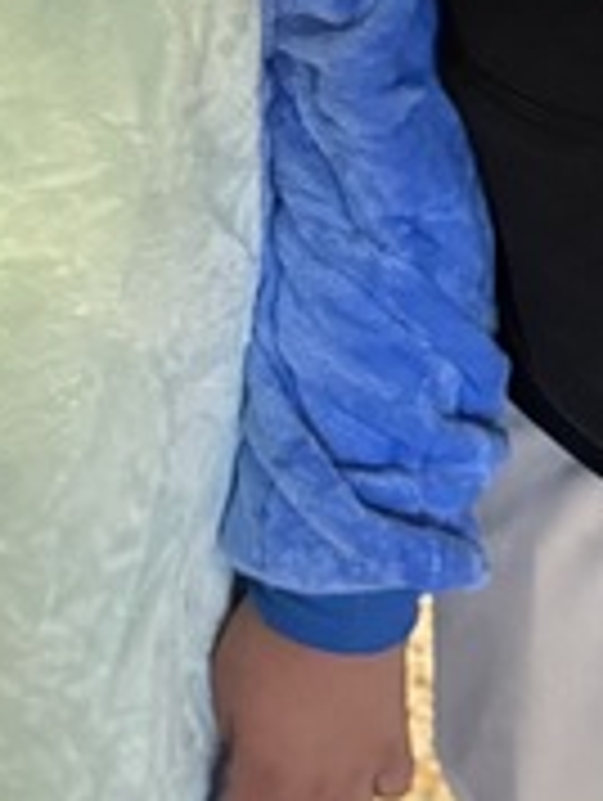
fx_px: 3198
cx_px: -171
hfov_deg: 10.5
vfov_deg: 13.3
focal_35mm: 138
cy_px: -490
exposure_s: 1/40
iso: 640
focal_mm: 6.76
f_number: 1.78
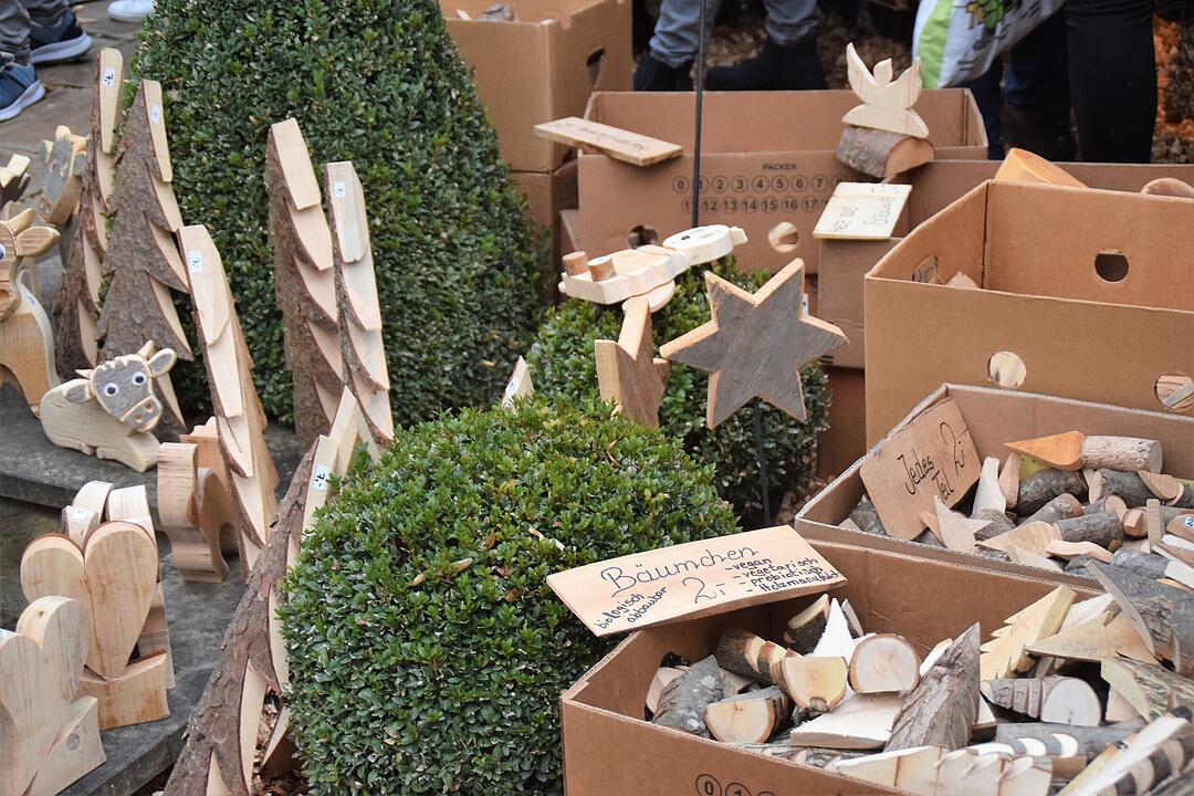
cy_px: 398
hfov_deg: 27.0
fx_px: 2487
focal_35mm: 75
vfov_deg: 18.2
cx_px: 597
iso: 1600
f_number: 4.8
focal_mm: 50
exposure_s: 1/80
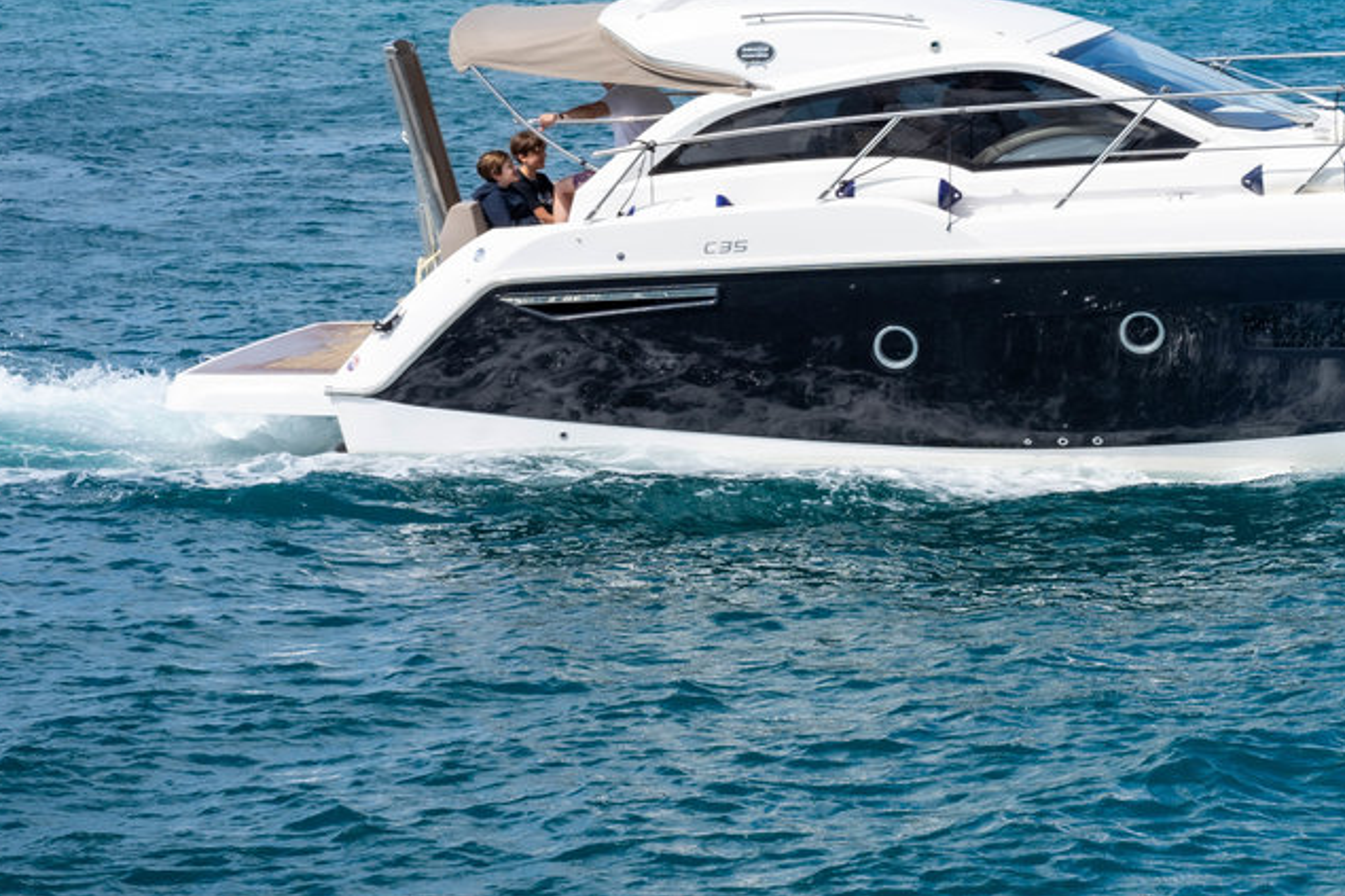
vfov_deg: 10.5
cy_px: 247
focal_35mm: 130
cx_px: 1150
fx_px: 4855
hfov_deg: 15.6
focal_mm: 75
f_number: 11
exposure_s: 1/160
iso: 100
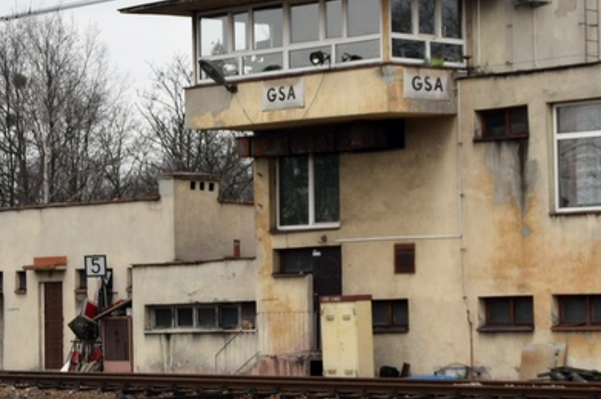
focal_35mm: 118
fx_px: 1968
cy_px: 145
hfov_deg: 17.3
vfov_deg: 11.6
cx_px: 430
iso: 200
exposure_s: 1/100
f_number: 5
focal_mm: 30
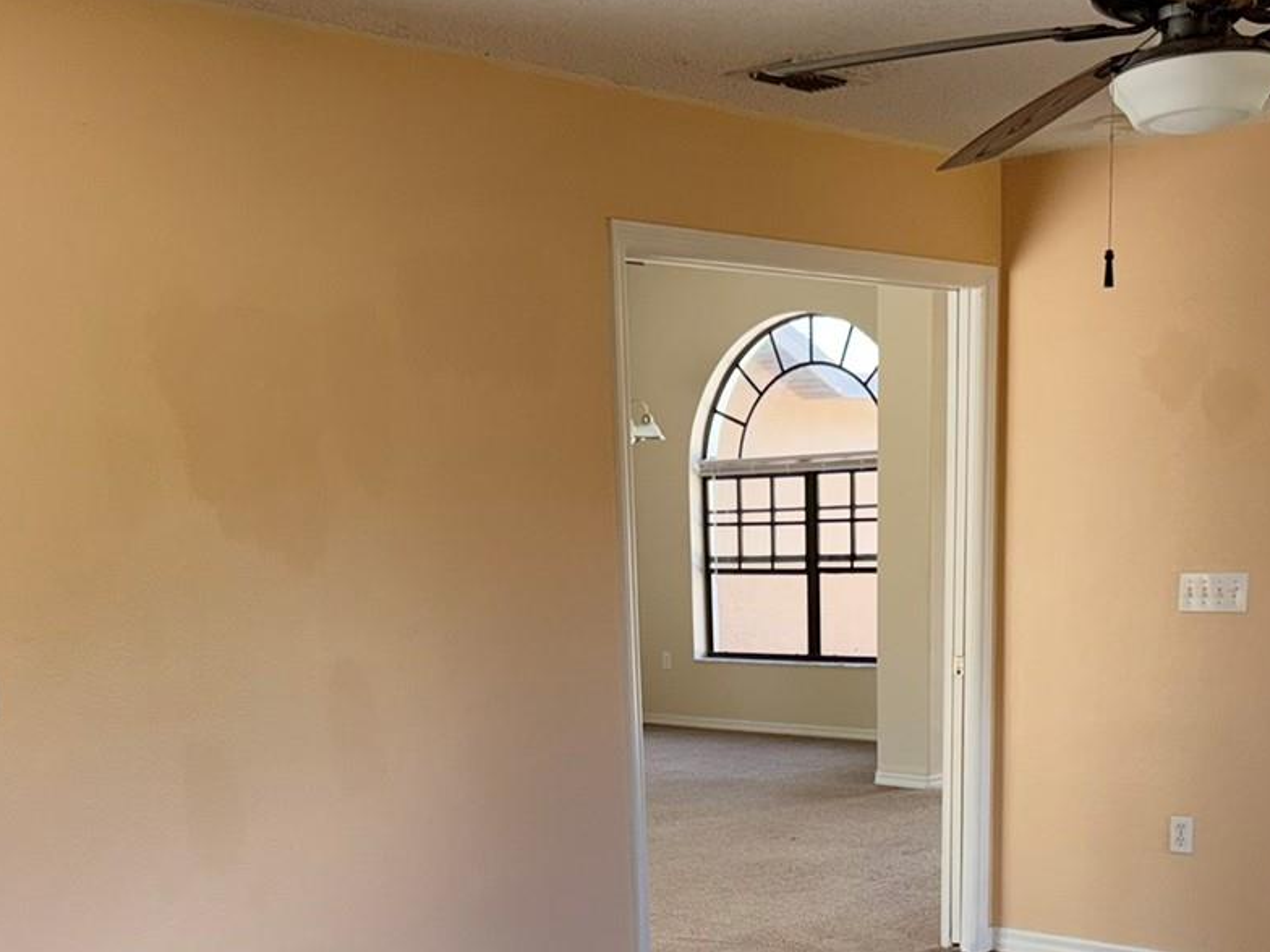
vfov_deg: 28.2
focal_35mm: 49
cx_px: 692
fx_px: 1798
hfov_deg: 38.9
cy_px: 915
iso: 125
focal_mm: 6.76
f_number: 1.78
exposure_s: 1/210
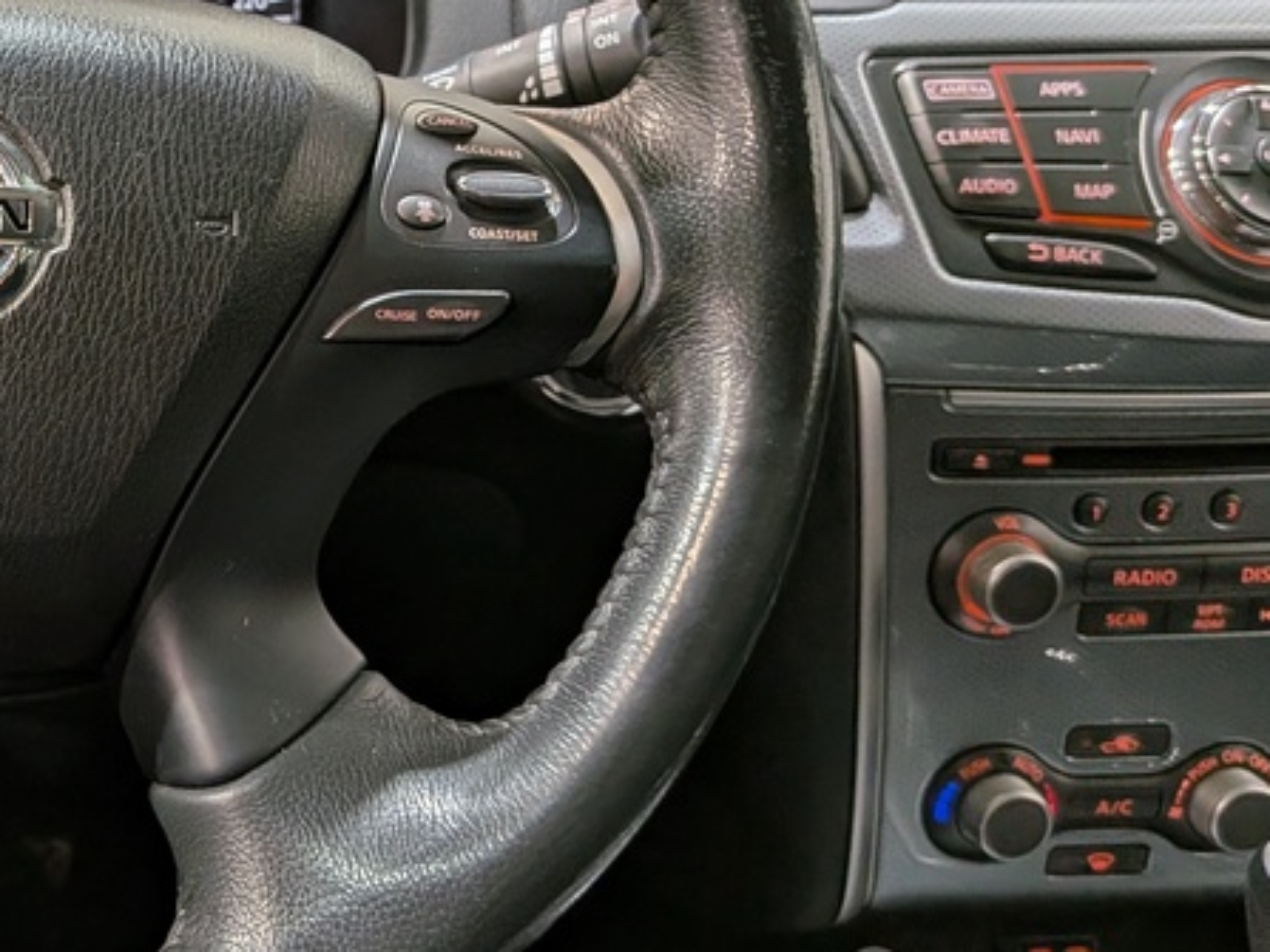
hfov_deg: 31.7
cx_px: -63
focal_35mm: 55
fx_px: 2017
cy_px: 239
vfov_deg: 26.2
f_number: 1.7
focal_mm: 4.53
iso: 158
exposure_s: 1/100
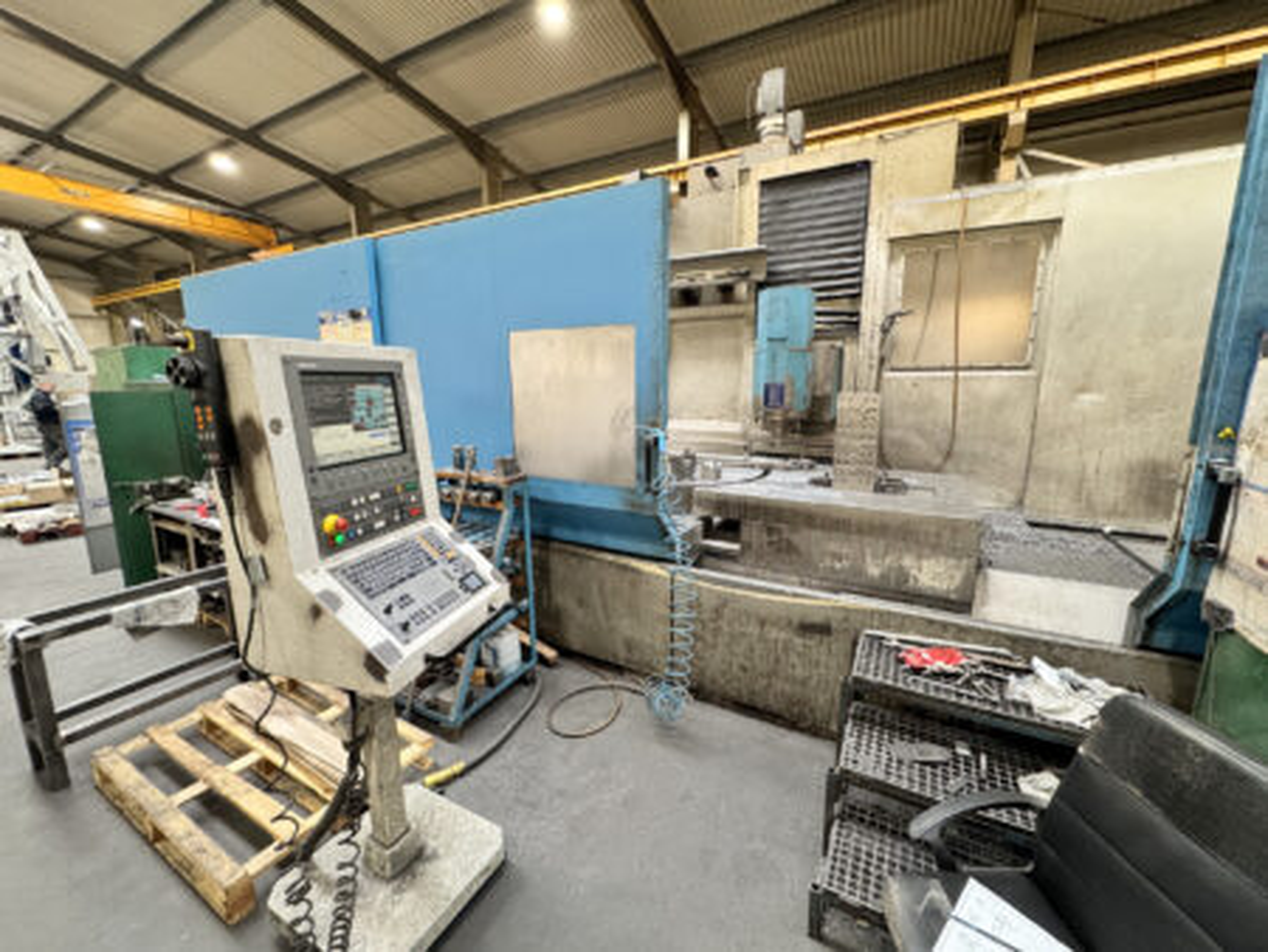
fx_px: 513
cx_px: 634
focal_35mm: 14
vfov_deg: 85.7
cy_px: 476
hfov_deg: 102.0
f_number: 2.2
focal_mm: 2.22
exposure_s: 1/50
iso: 250
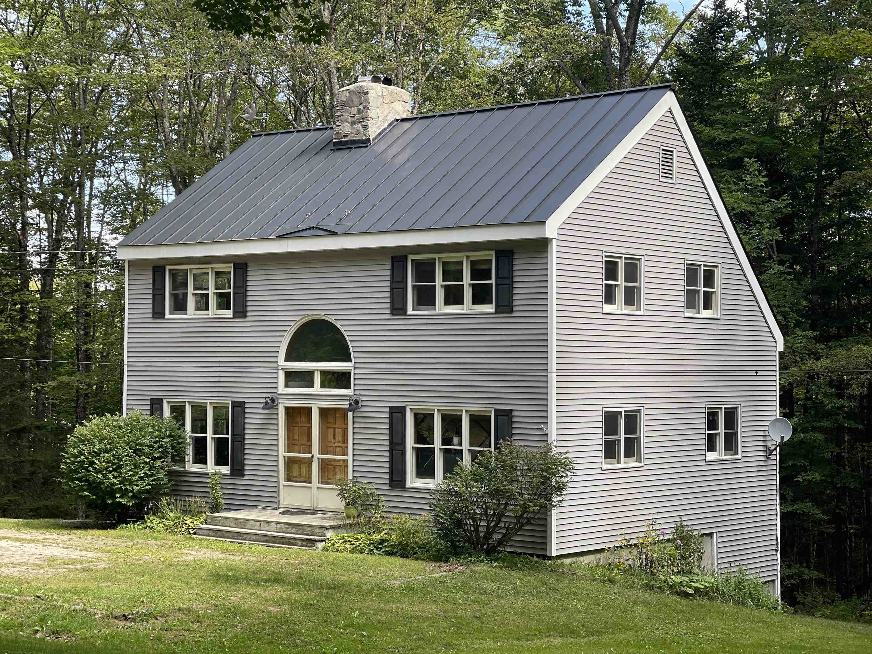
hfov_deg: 30.3
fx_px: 1612
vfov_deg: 22.9
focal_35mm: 64
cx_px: 436
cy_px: 327
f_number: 2.2
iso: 20
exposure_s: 1/121
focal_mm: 7.5
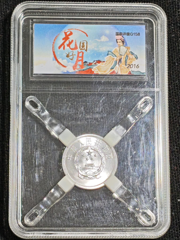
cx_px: 90
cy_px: 120
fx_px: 832
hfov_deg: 12.3
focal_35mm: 120
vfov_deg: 16.4
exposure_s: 1/1244
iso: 50
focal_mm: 4.94
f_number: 1.5
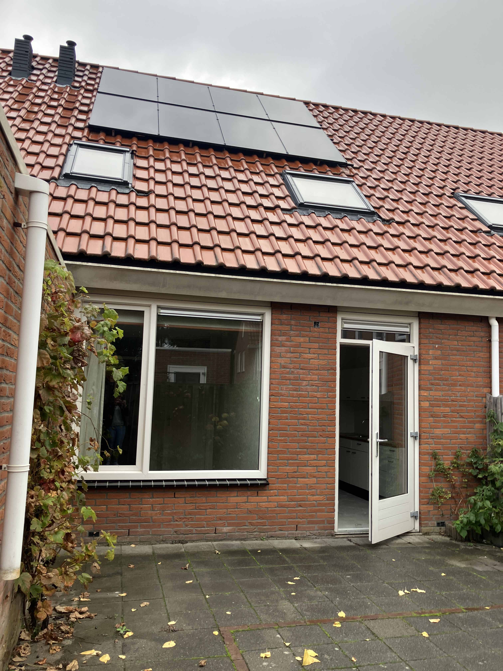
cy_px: 336
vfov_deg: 63.4
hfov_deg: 49.7
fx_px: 542
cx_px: 252
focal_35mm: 28
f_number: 1.8
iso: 25
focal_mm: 3.99
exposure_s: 1/121
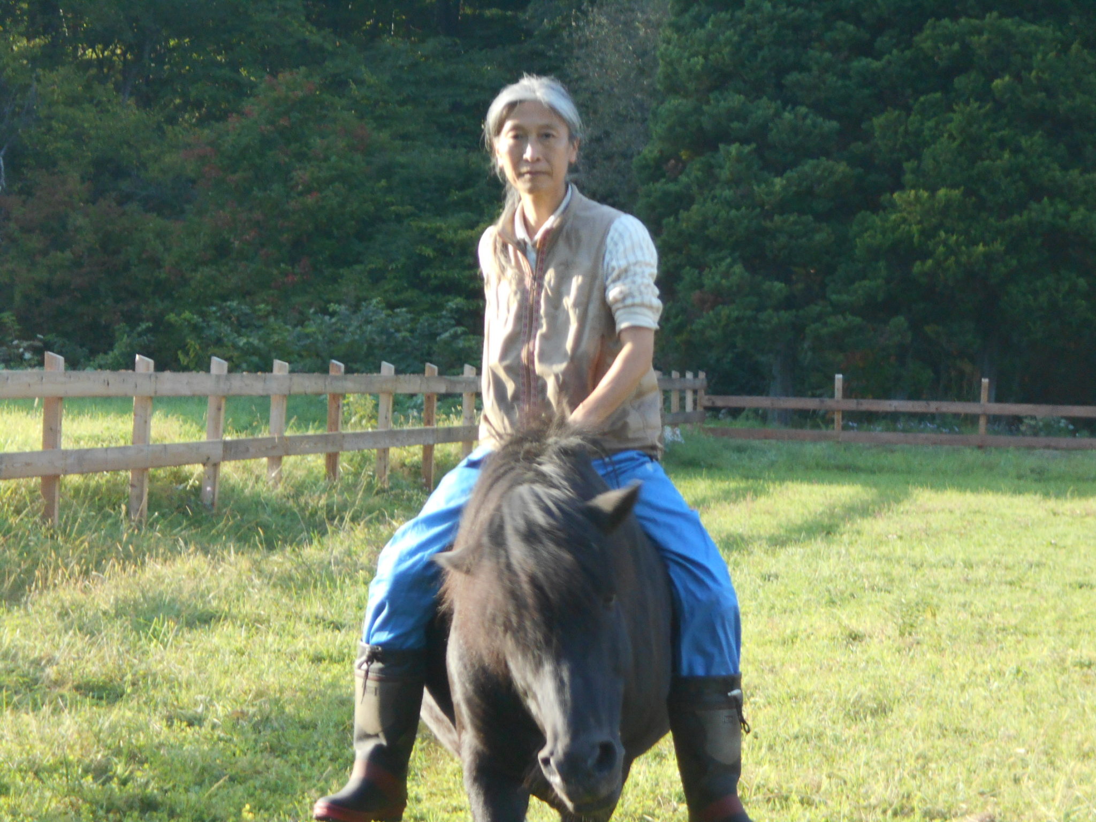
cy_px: 411
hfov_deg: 15.2
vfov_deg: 11.4
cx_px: 548
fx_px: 4116
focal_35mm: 130
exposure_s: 1/125
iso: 280
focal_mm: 23
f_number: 6.5
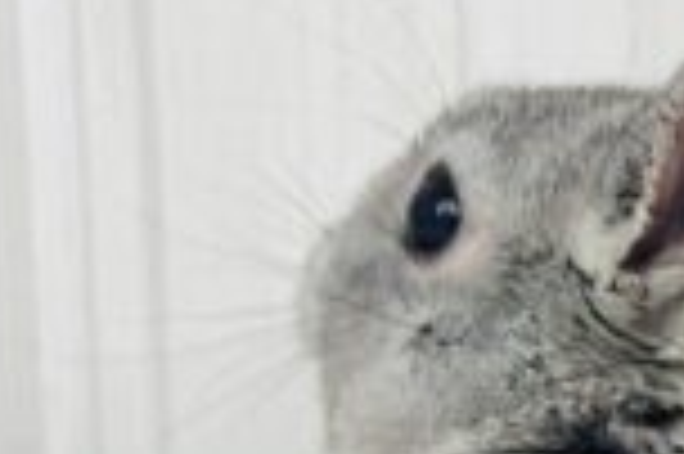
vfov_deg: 11.5
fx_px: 2164
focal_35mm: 114
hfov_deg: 16.4
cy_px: 661
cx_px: 1012
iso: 64
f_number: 1.5
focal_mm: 5.7
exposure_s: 1/50
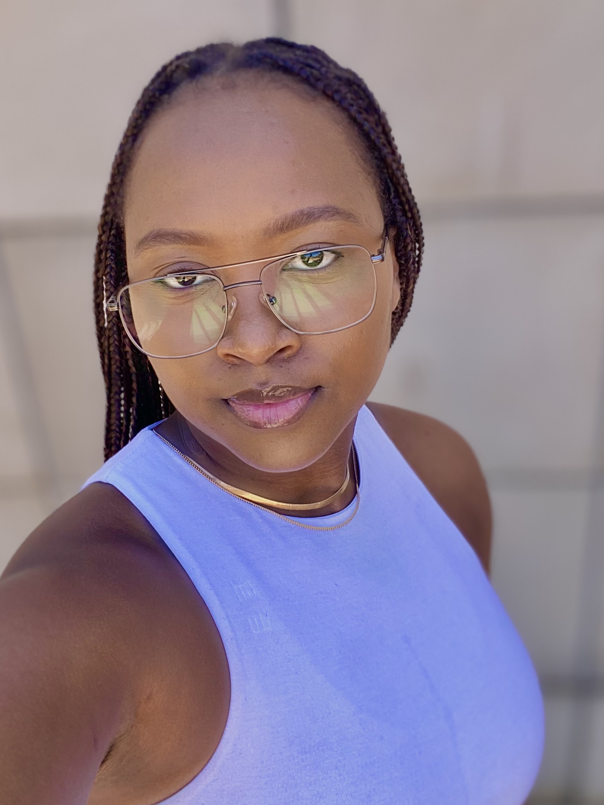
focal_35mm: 40
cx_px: 308
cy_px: 375
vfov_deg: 46.8
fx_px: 931
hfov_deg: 36.0
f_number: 2.2
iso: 32
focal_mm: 2.71
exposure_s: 1/122
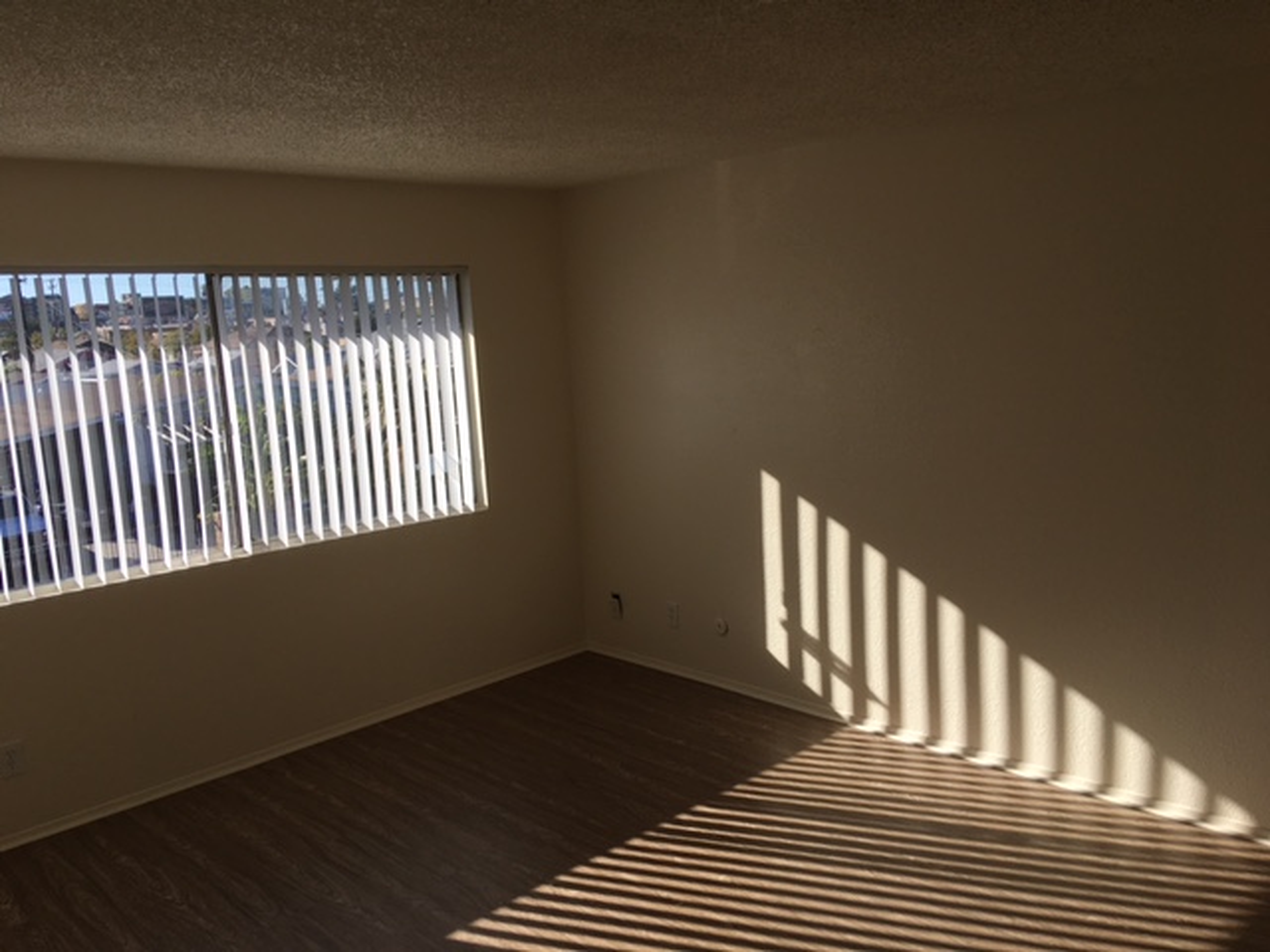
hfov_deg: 61.7
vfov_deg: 48.2
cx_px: 635
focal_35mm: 29
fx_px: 1064
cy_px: 476
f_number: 2.2
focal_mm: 4.15
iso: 25
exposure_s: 1/999
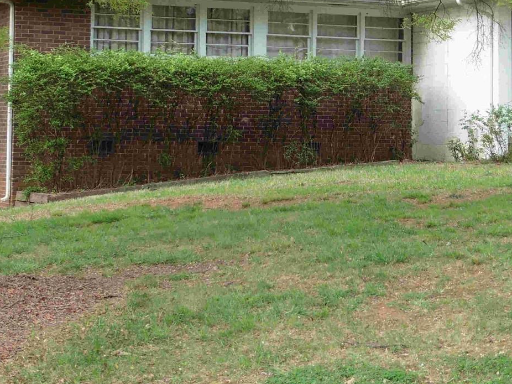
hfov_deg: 18.9
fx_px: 1538
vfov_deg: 14.0
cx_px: 295
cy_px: 12
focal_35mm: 104
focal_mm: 8.5
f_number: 4.2
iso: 100
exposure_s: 1/80
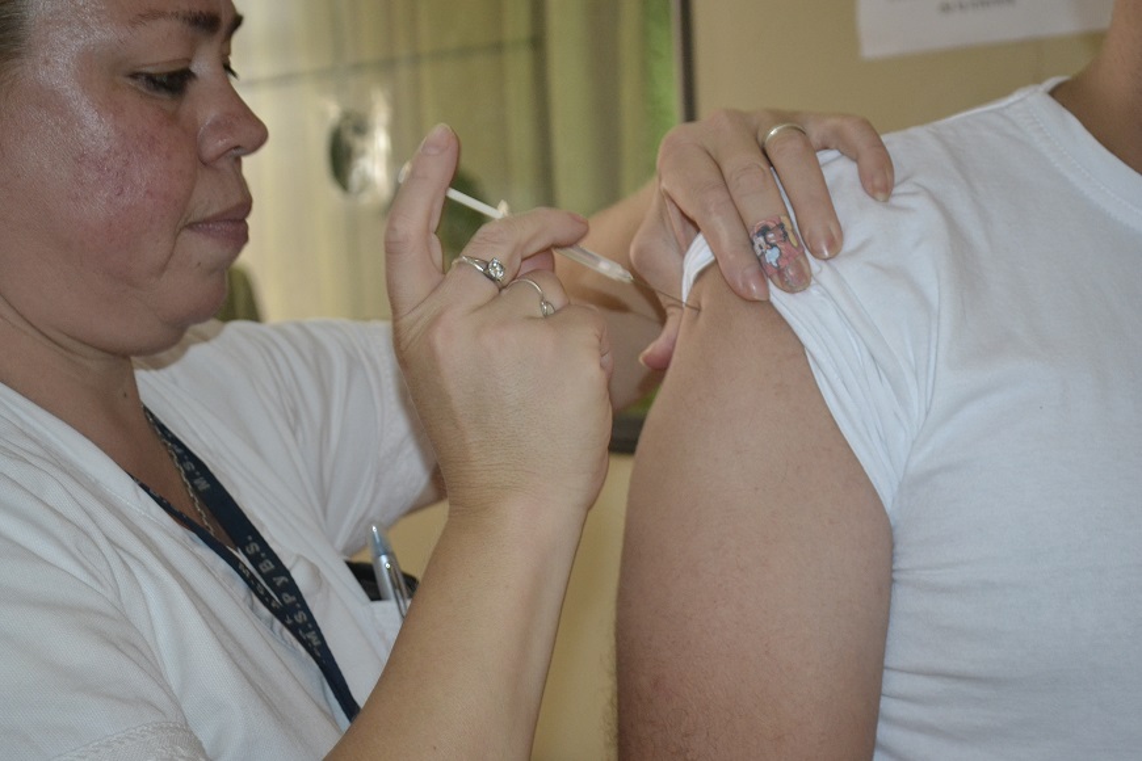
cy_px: 380
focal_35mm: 68
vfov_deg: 20.2
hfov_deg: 29.9
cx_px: 571
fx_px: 2141
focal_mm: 45
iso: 1800
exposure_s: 1/60
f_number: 5.3
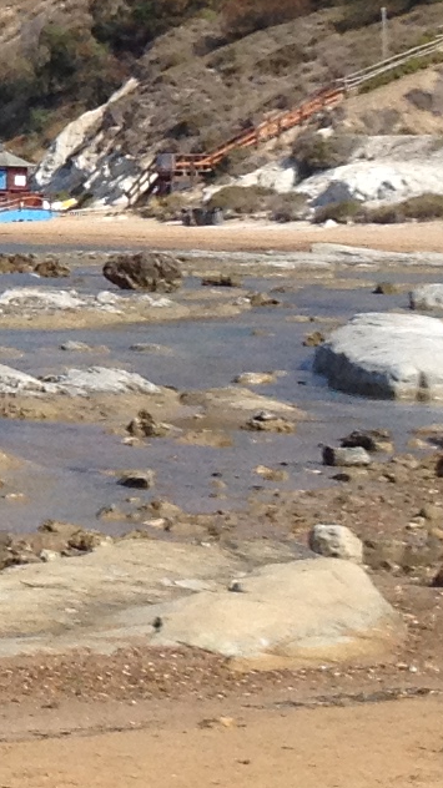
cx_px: -661
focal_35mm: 197
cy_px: -84
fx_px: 4118
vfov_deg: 10.8
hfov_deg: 5.9
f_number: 2.4
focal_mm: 4.28
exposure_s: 1/2404
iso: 50
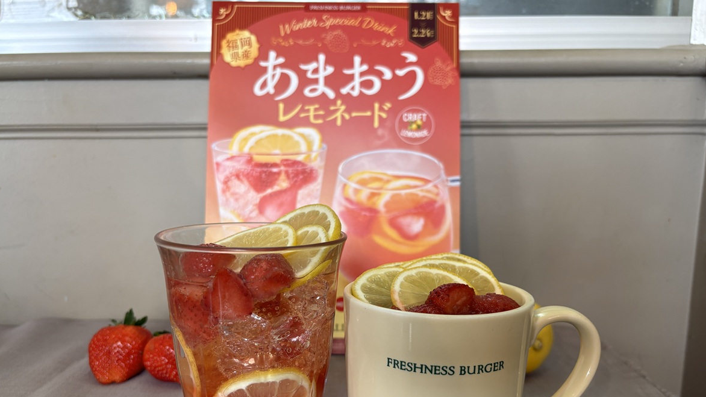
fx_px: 543
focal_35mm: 29
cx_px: 346
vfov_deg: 39.7
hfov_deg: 66.1
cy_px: 266
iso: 80
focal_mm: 5.96
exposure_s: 1/100
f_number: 1.6
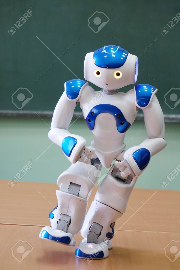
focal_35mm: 143
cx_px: 90
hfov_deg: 9.6
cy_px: 135
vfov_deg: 14.4
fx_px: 1073
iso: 500
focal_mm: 52.54
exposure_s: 1/160
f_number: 2.8
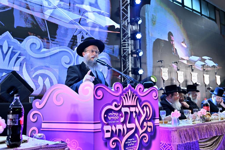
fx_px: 209
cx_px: 112
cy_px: 75
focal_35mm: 34
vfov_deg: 39.4
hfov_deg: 56.5
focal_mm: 33.5
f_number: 4
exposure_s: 1/160
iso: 640
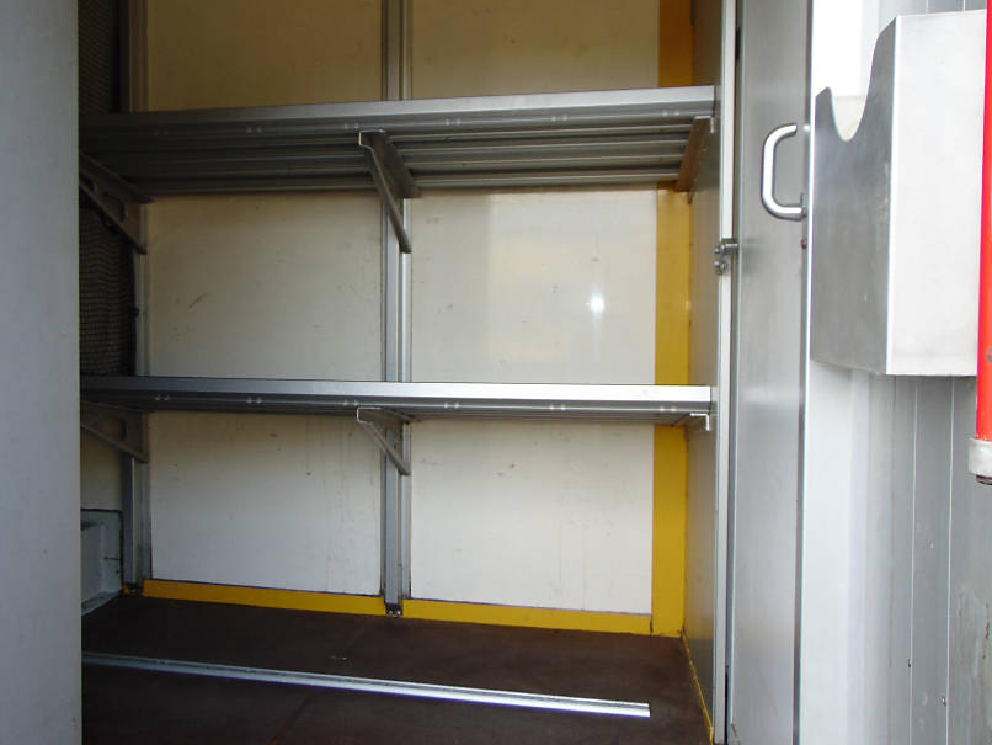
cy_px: 351
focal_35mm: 31
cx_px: 399
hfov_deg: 57.9
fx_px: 889
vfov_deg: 45.4
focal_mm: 4.5
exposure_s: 1/40
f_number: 3
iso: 80
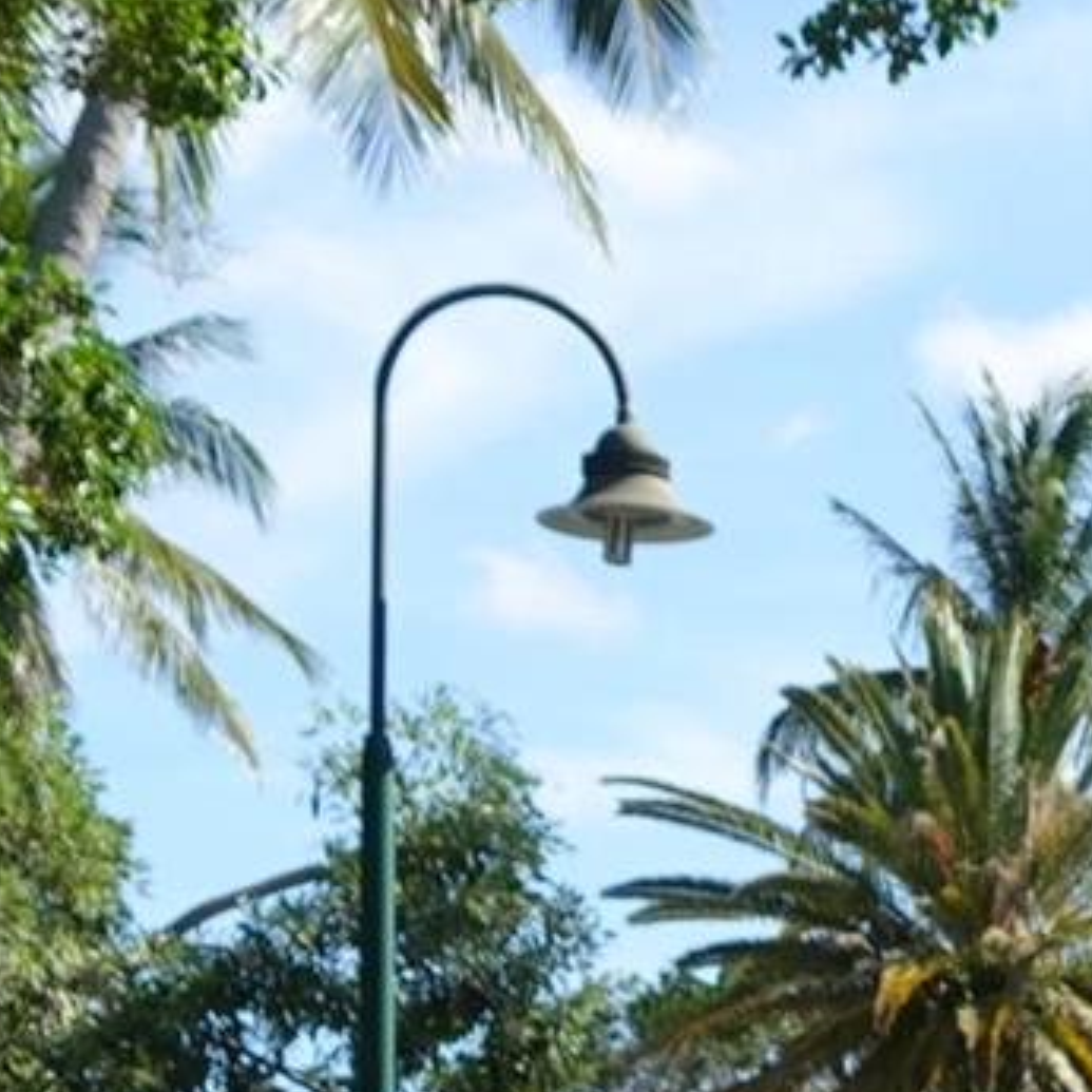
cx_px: 1874
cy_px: 1524
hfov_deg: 13.2
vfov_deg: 13.7
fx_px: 4319
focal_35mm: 121
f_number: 4
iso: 125
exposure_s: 1/640
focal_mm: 9.4
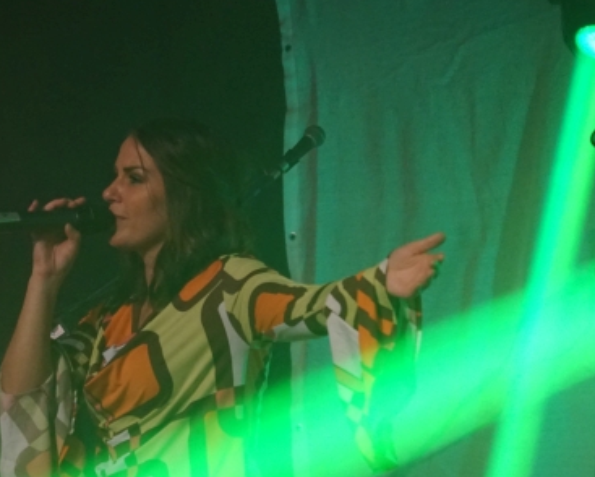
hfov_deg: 8.4
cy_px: 177
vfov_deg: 6.7
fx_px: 4052
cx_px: 191
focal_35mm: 230
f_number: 4.5
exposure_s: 1/160
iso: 2000
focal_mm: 80
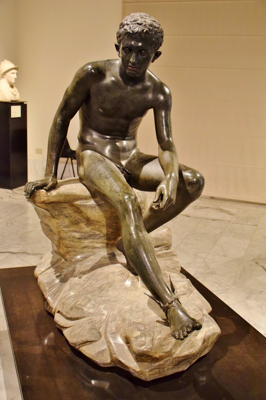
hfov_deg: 33.0
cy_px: 200
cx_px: 133
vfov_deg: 47.9
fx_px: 449
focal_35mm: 40
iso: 2000
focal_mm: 27
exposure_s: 1/60
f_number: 4
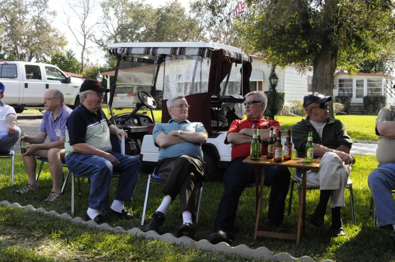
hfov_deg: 41.2
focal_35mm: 48
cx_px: 198
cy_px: 131
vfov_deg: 28.0
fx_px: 526
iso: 1600
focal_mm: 32
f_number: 11
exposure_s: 1/500
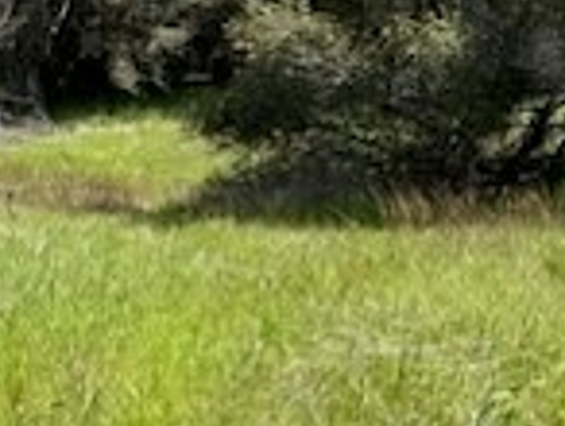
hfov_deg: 18.4
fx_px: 1717
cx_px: 74
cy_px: 27
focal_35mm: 105
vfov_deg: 14.0
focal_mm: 6.86
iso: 80
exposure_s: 1/2110
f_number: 1.78
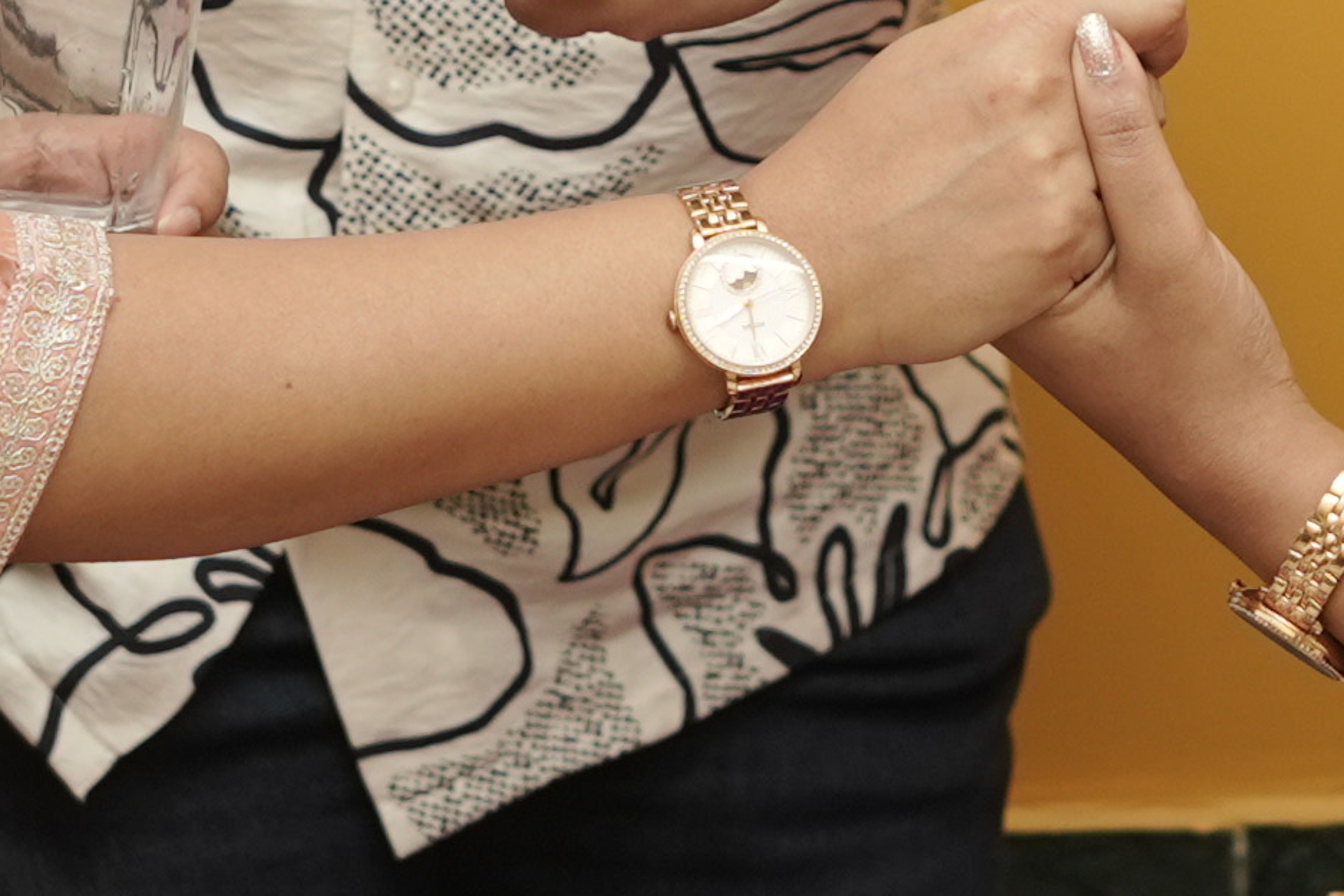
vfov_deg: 7.7
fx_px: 6609
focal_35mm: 177
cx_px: 1211
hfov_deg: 11.5
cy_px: -119
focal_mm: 24
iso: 250
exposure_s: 1/200
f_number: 2.2
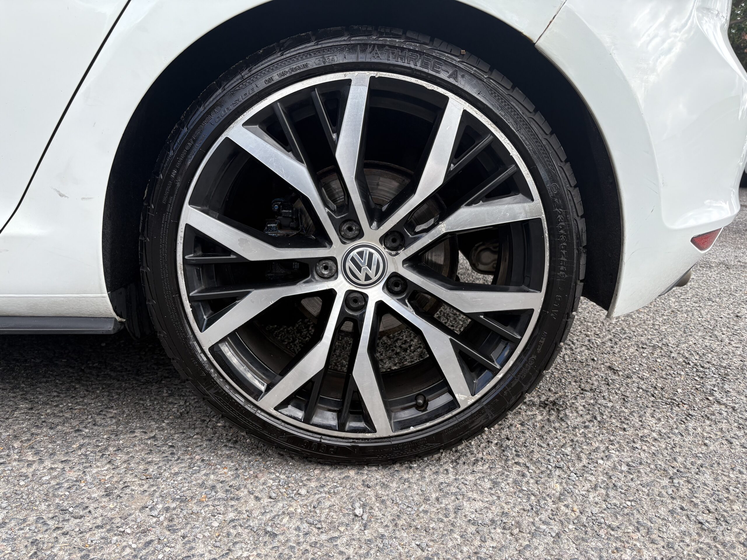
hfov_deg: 67.3
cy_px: 280
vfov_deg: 53.1
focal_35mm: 26
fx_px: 561
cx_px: 374
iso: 64
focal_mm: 5.96
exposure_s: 1/920
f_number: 1.6
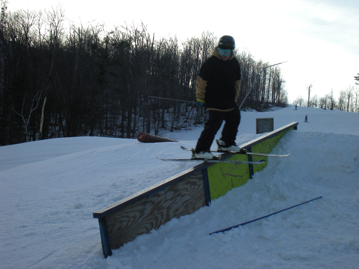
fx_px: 581
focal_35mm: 56
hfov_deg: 34.3
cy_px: 134
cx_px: 180
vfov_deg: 26.1
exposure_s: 1/164
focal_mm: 9.3
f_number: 5.6
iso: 64
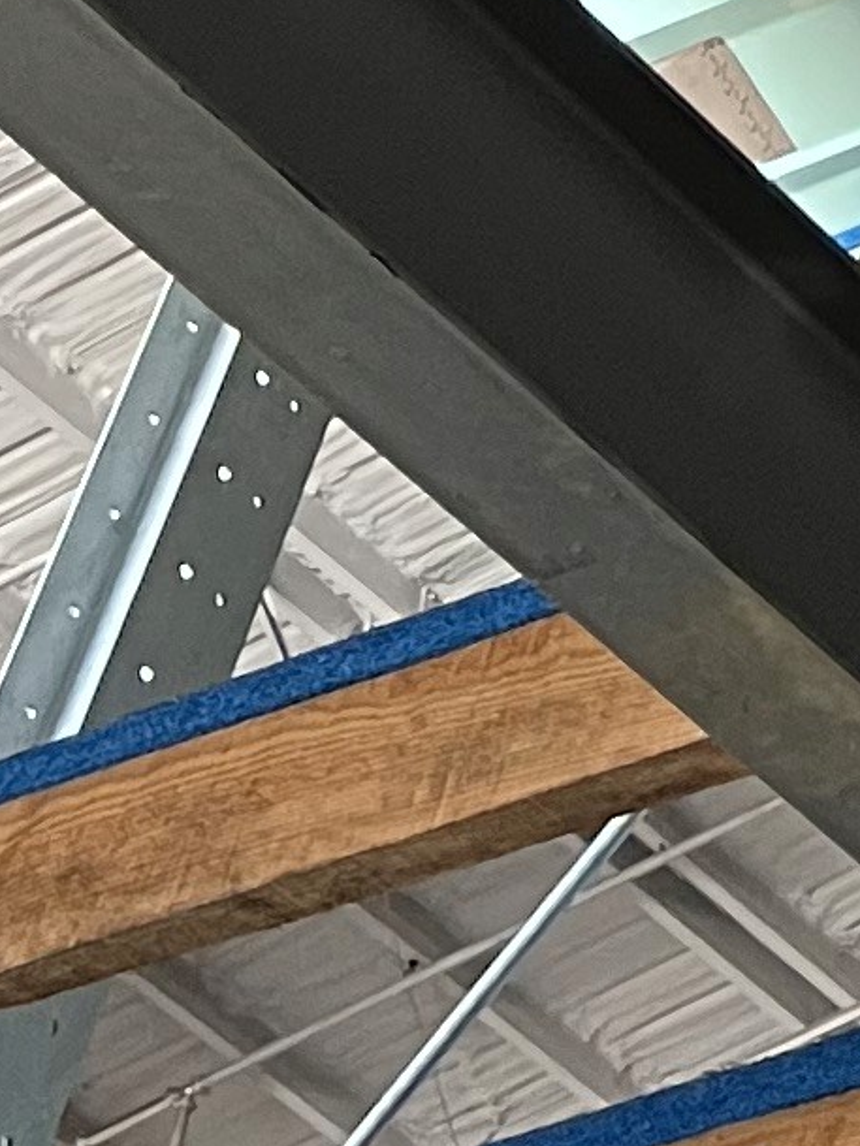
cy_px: -1293
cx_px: 2322
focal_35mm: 172
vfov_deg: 10.4
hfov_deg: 7.8
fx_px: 5696
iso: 200
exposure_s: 1/60
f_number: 1.5
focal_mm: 5.7
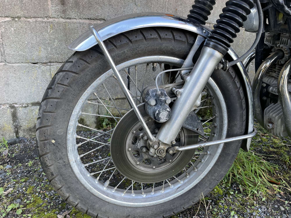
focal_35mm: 26
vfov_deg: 53.1
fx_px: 219
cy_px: 109
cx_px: 146
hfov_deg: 67.3
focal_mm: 4.2
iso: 50
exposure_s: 1/121
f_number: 1.6
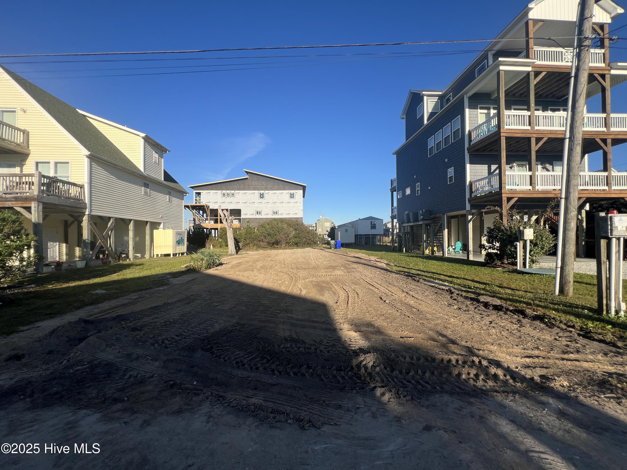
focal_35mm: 13
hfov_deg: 106.2
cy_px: 235
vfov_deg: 89.9
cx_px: 314
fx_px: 235
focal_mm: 1.57
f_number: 1.8
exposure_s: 1/1575
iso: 32
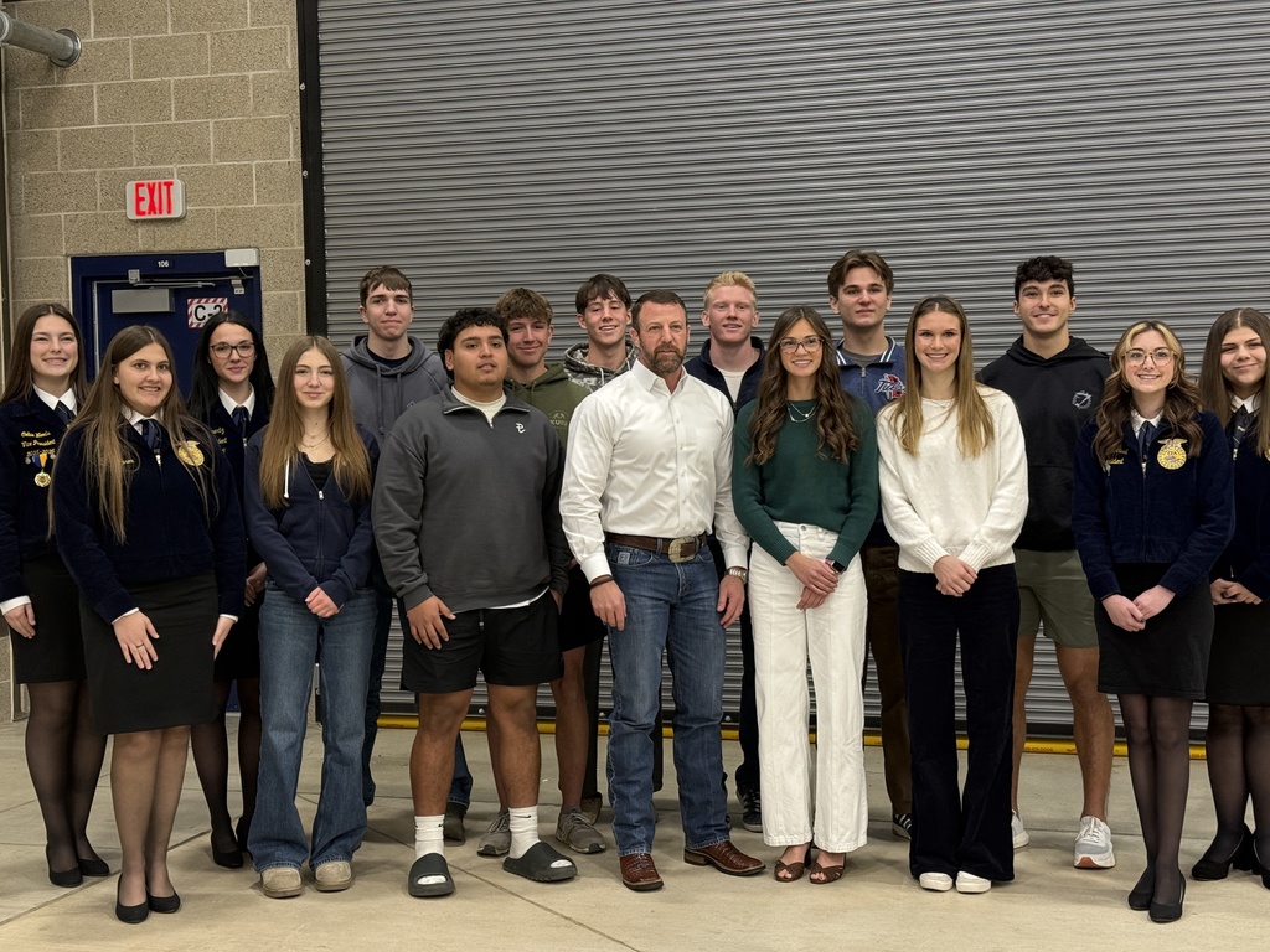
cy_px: 476
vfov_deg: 30.3
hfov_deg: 39.7
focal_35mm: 48
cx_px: 635
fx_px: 1761
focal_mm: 6.76
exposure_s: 1/60
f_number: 1.78
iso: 160
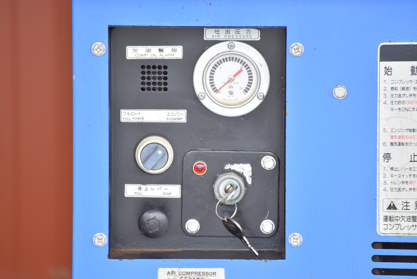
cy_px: 140
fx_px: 4521
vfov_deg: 3.5
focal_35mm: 390
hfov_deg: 5.3
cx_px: 208
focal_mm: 260
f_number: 6.3
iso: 1250
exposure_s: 1/640
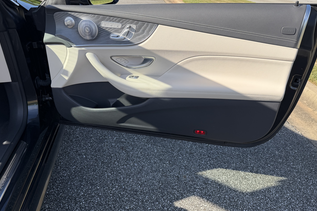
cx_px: 166
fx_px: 238
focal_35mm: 27
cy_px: 100
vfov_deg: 47.9
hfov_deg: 67.3
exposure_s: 1/1812
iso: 80
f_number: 1.78
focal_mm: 6.76
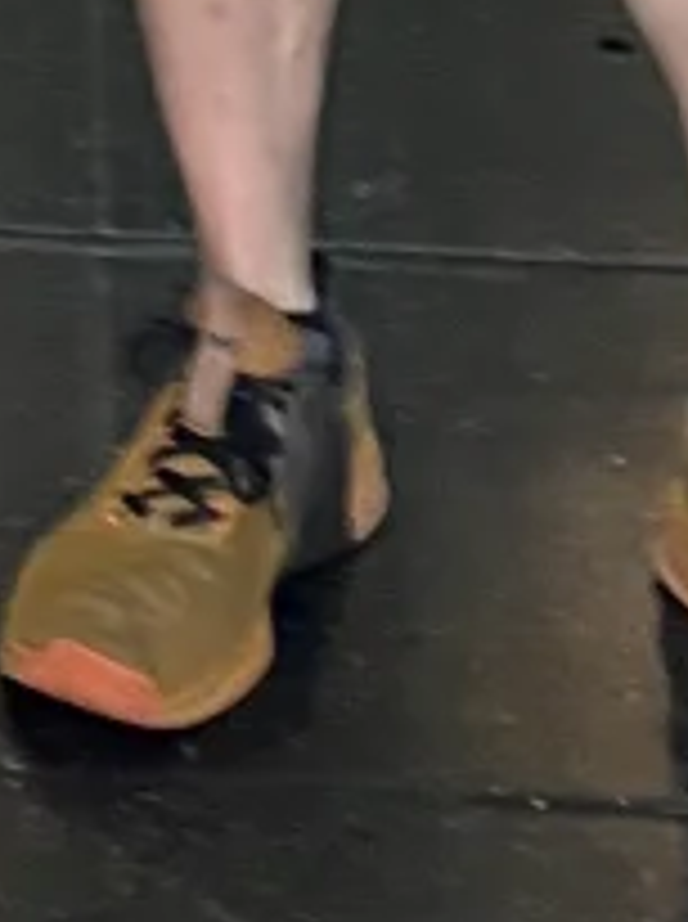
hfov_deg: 8.0
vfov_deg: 8.5
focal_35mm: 183
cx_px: -180
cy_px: -2132
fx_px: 4865
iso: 320
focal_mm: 5.1
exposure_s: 1/50
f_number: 1.6
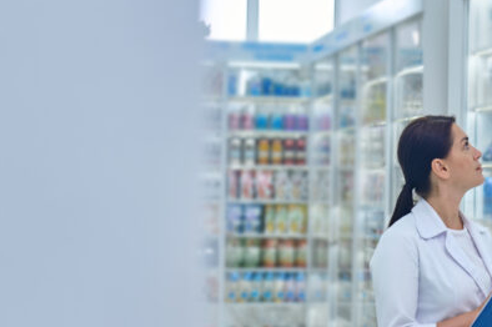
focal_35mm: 91
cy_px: 163
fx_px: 1243
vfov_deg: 15.0
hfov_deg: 22.3
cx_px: 323
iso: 160
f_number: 2.5
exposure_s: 1/160
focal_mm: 35
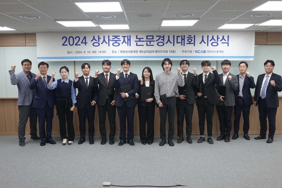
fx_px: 282
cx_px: 141
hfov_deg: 53.1
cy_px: 94
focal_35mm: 36
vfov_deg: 36.9
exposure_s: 1/40
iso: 160
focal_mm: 13.29
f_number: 3.5
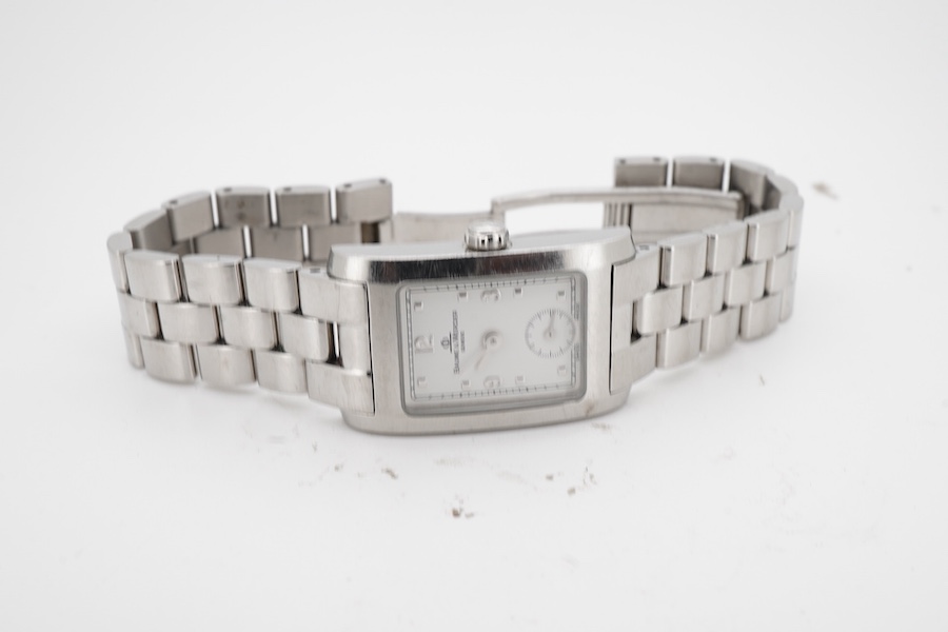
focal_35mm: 45
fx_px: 1185
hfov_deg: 43.6
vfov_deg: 29.9
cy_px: 316
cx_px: 474
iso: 320
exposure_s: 1/160
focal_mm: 30
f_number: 22
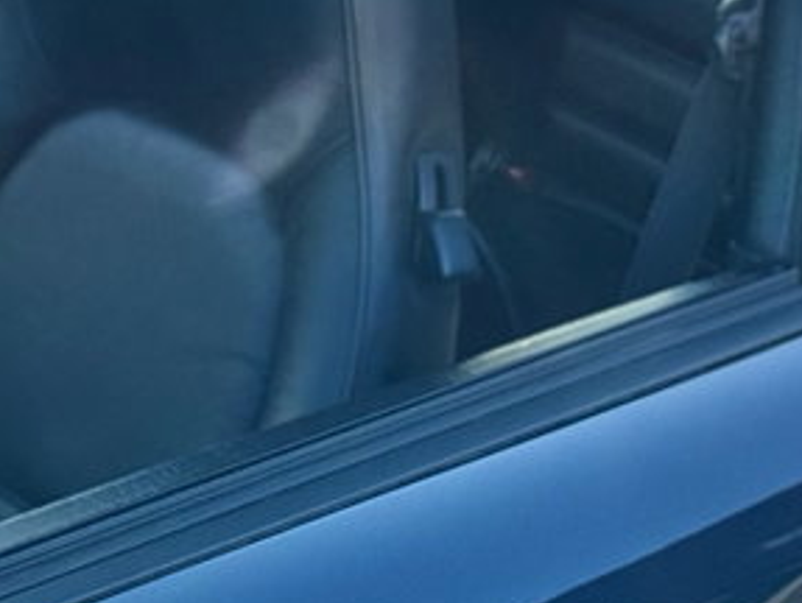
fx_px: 3967
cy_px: -229
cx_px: -182
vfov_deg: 8.5
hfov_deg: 11.3
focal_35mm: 171
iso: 64
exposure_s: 1/1366
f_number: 1.78
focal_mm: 6.86
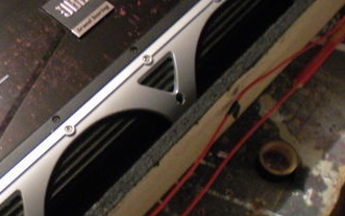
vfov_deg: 16.6
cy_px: 33
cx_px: 56
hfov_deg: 25.9
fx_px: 734
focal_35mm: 78
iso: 400
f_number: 3.1
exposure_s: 1/4.4
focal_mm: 6.3
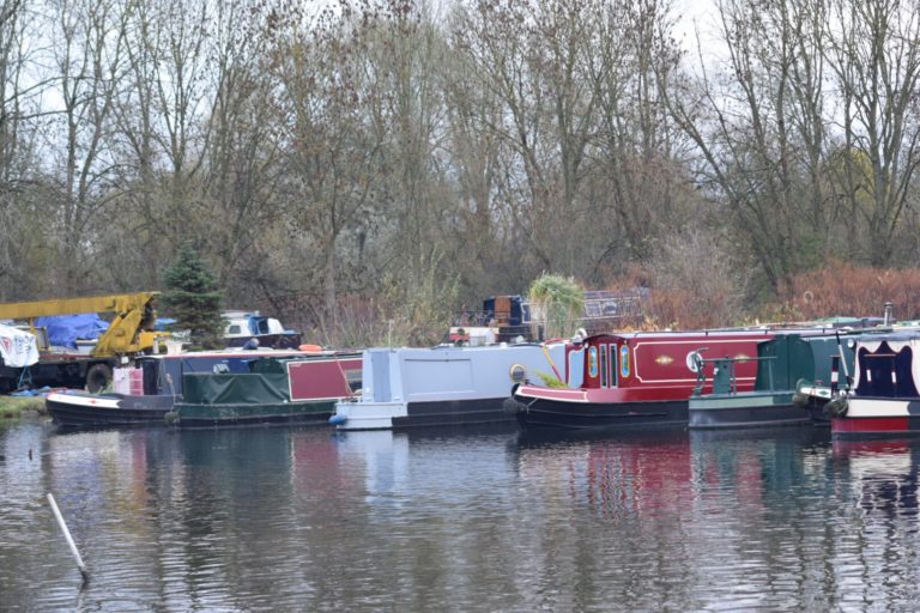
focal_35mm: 105
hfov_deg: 19.5
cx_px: 460
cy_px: 306
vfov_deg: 13.0
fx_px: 2683
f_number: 5
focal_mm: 70
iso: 800
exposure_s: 1/100
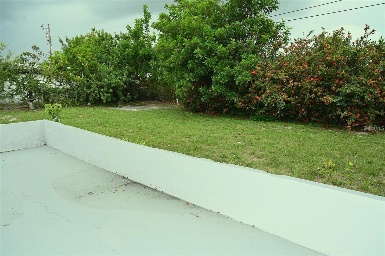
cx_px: 192
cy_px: 128
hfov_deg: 73.8
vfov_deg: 53.1
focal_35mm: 24
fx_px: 257
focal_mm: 24
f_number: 5.6
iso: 125
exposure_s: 1/125
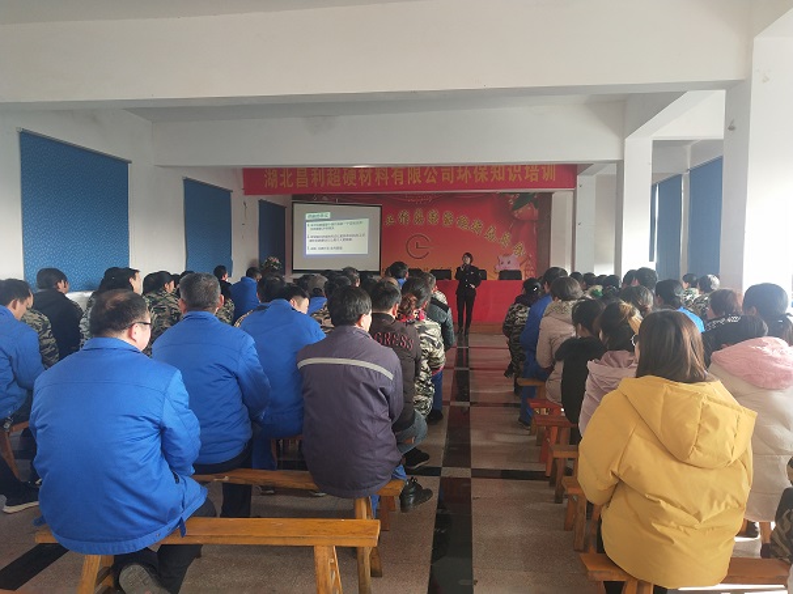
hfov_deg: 60.0
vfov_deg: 46.8
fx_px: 687
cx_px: 396
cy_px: 297
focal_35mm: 30
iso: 100
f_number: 1.8
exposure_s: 1/100
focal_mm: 3.95
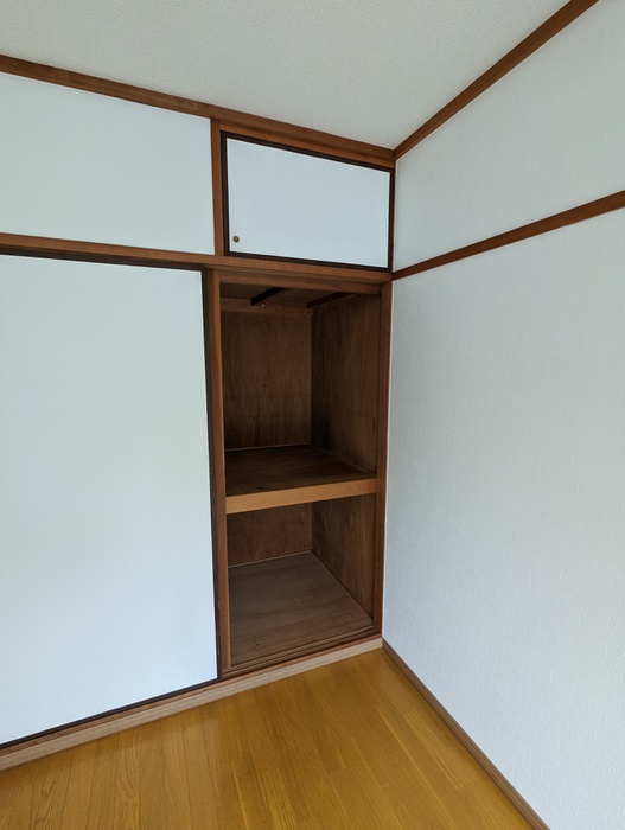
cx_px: 312
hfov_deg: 78.2
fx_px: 384
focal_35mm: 16
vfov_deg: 94.4
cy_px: 415
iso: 50
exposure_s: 1/61.2
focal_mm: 2.35
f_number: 2.2
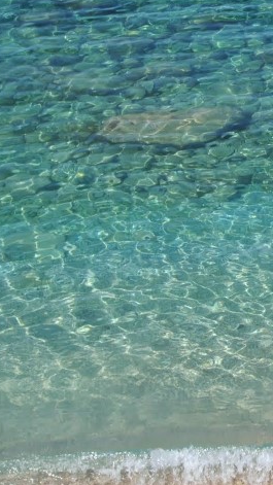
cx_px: 452
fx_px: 1184
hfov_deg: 12.3
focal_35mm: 92
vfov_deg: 23.0
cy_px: 136
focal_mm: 24
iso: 100
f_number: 8
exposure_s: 1/250
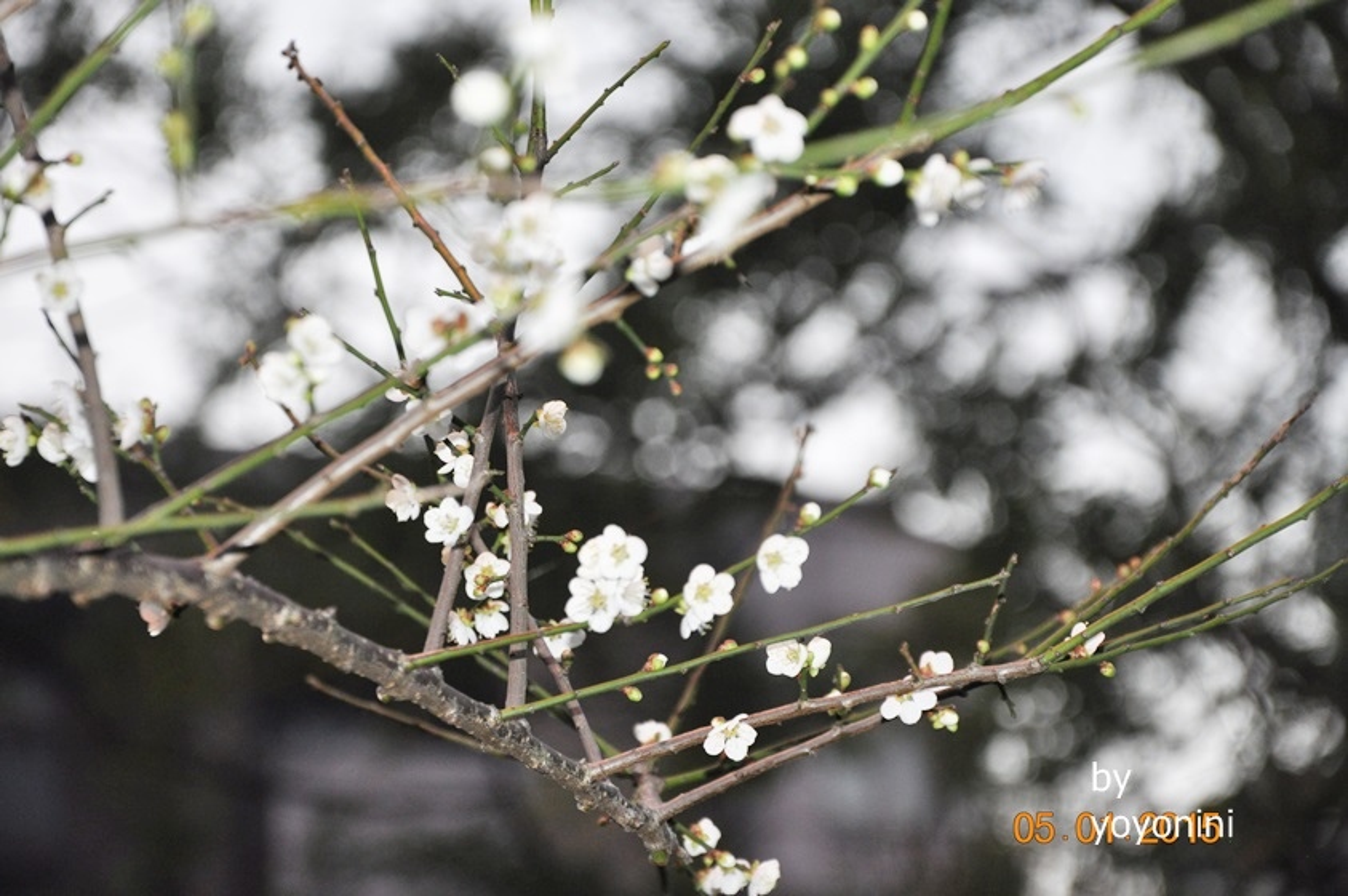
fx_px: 5891
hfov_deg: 13.1
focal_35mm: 158
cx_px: 674
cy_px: 448
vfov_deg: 8.7
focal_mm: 105
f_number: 5.6
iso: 800
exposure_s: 1/60
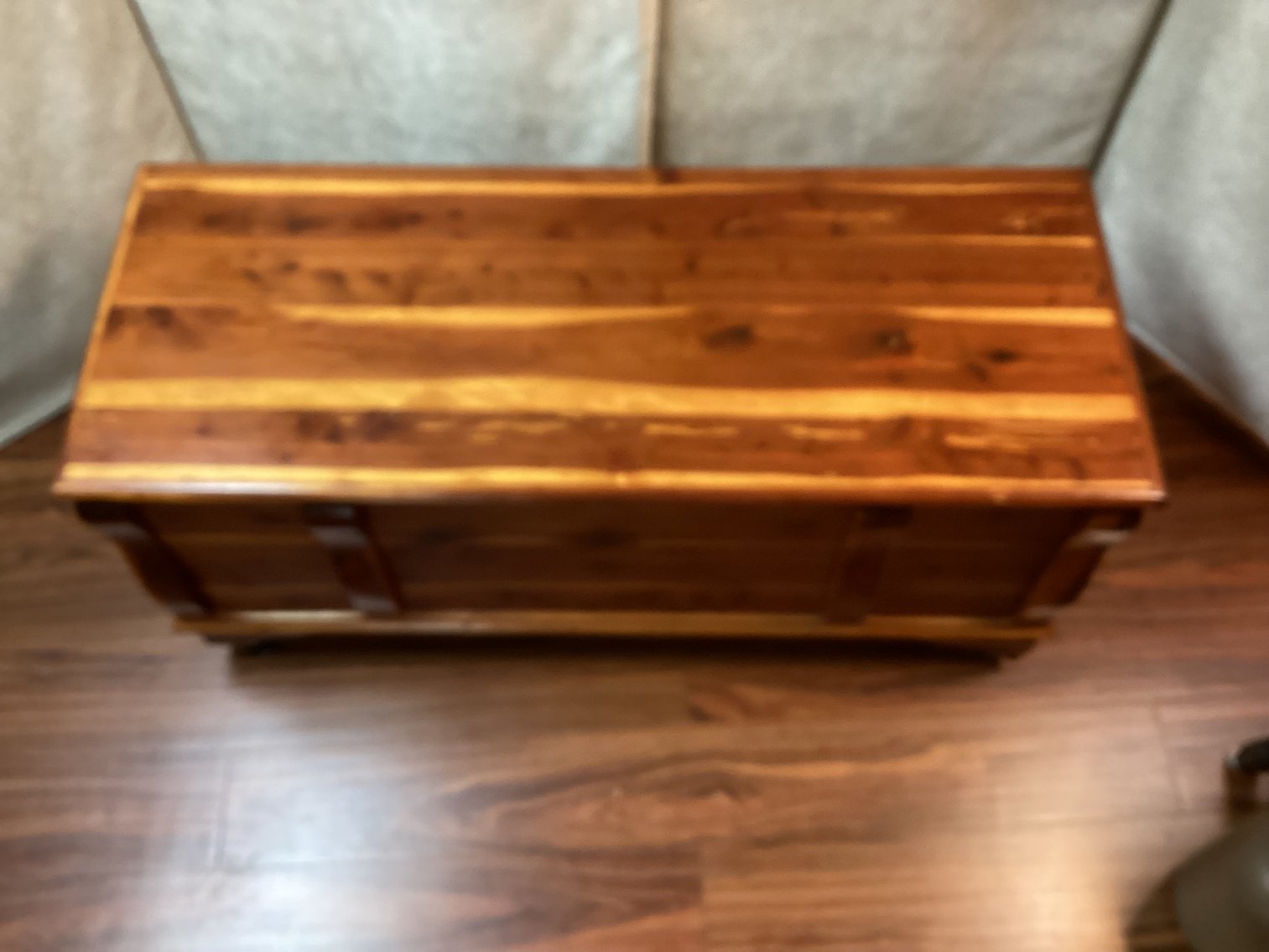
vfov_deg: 45.4
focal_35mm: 31
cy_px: 476
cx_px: 634
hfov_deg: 58.3
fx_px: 1137
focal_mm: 3.3
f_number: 2.4
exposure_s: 1/30
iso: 320
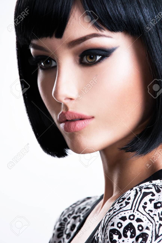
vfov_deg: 10.3
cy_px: 122
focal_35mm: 200
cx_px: 81
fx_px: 1350
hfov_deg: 6.9
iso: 100
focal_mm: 200
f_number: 14
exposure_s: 1/160
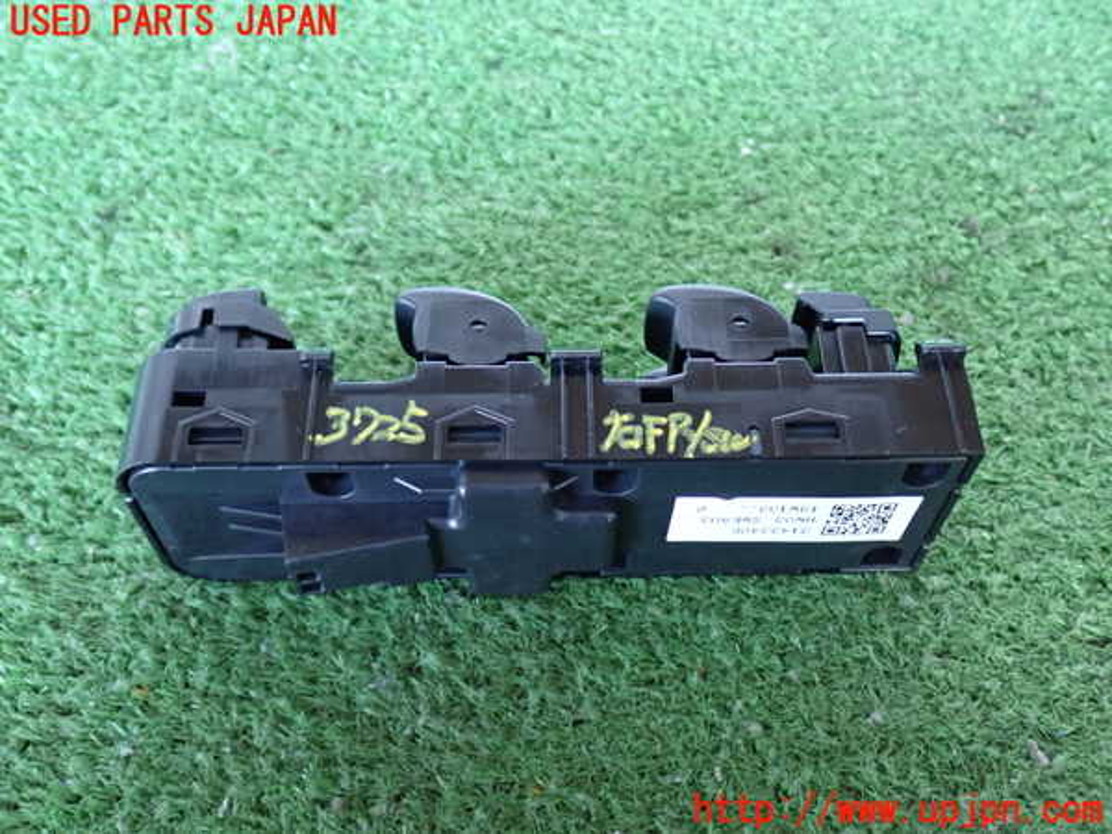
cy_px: 417
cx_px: 556
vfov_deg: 37.7
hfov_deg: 49.0
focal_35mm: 38
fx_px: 1221
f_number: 2.7
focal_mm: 6.83
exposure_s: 1/25
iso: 800
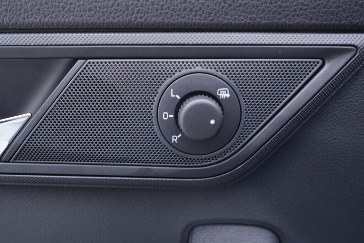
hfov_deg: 53.1
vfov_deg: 36.9
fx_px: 364
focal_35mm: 36
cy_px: 122
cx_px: 182
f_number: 2.8
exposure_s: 1/40
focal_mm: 24
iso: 320
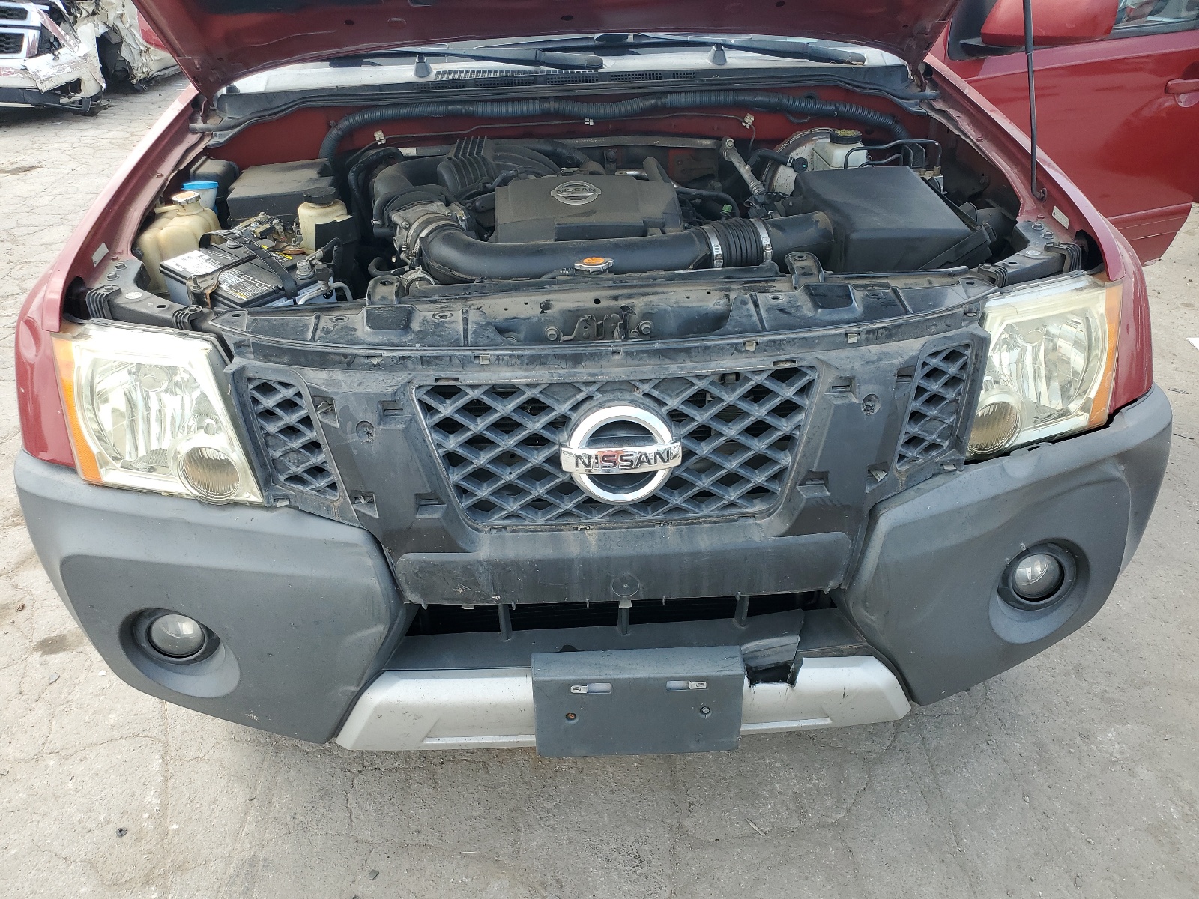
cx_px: 600
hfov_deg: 67.3
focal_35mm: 26
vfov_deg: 53.1
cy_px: 450
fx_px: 901
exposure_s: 1/625
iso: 50
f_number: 1.5
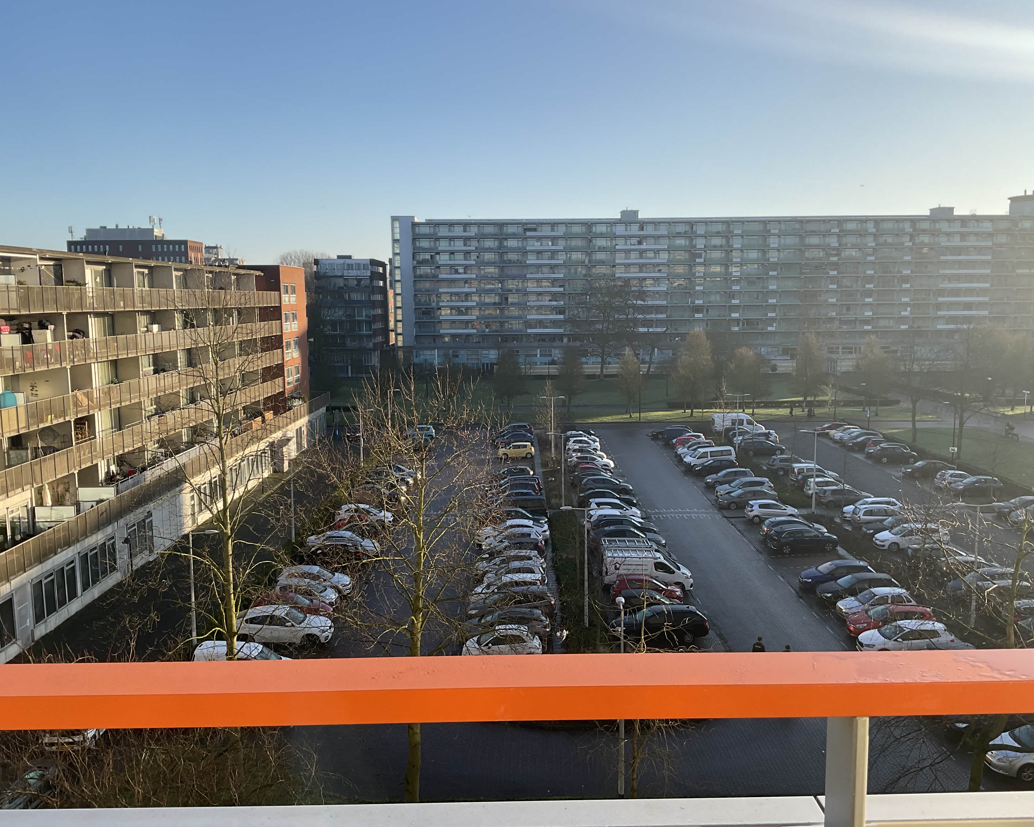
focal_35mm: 31
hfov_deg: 57.2
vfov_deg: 47.1
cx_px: 540
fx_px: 949
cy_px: 423
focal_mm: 3
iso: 16
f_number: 1.8
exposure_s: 1/929
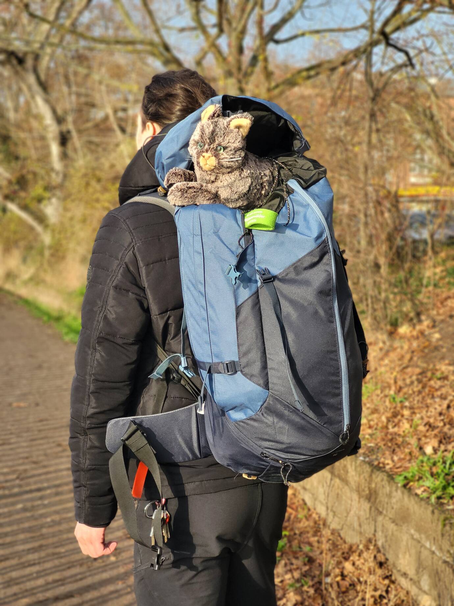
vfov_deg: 25.7
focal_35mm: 76
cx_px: 227
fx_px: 1329
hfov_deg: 19.4
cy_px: 303
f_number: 2.4
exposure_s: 1/255
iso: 25
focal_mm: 7.12
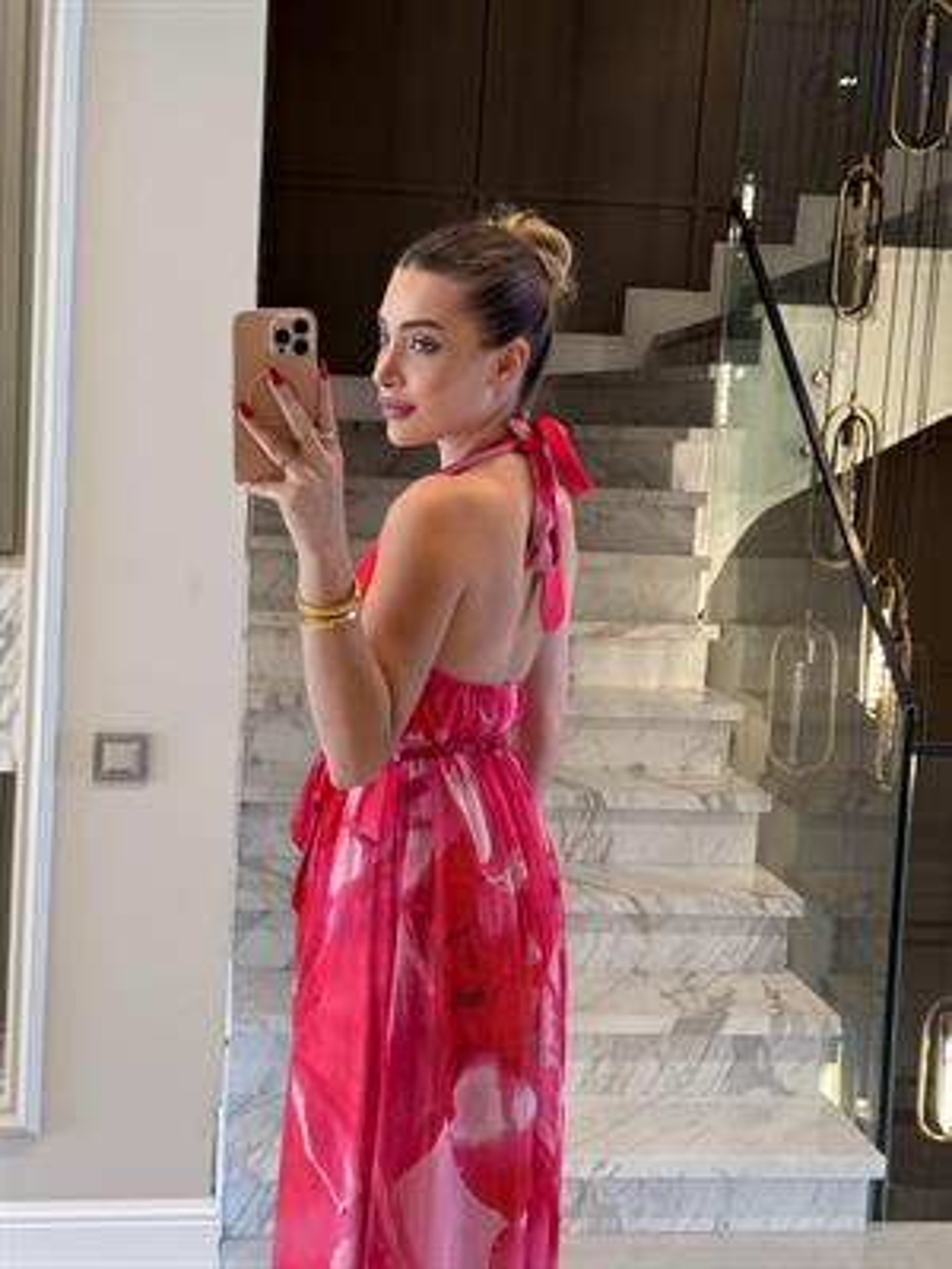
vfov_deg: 39.7
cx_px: 476
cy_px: 634
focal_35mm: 48
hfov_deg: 30.3
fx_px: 1760
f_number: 1.78
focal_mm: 6.76
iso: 125
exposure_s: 1/50
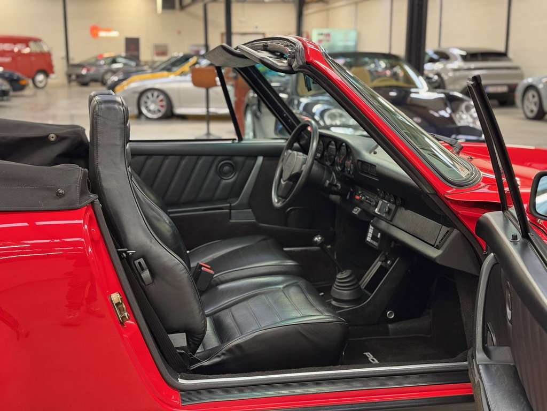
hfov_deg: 39.7
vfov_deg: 30.3
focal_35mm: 48
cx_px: 274
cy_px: 206
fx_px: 758
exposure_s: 1/50
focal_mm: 6.76
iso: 250
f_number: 1.78
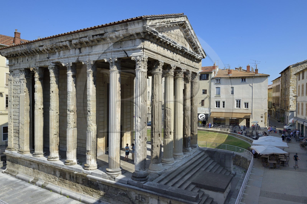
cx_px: 154
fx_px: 204
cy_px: 102
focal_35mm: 24
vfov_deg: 53.1
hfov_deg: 73.8
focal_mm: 24
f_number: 11
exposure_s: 1/250
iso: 200
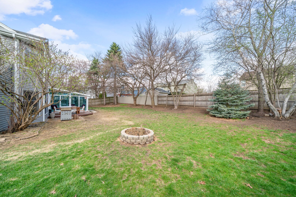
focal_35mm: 12
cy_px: 98
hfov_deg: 112.6
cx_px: 148
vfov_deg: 90.0
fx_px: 99
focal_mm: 12
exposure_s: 1/50
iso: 160
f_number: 10
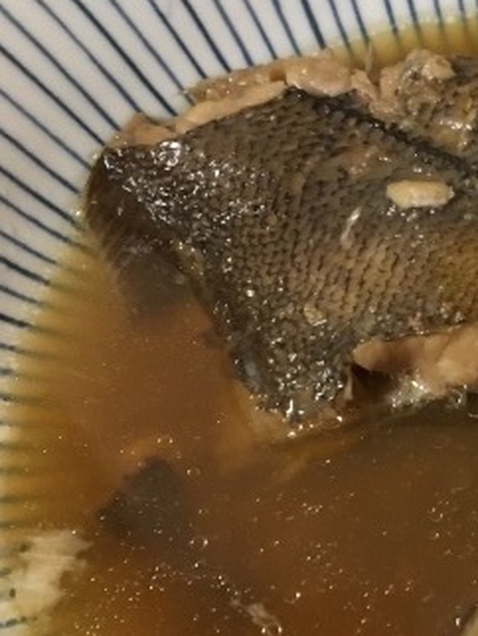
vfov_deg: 26.9
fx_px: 1324
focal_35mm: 72
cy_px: 393
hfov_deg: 19.3
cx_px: 569
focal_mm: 4.15
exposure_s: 1/17
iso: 200
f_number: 2.2
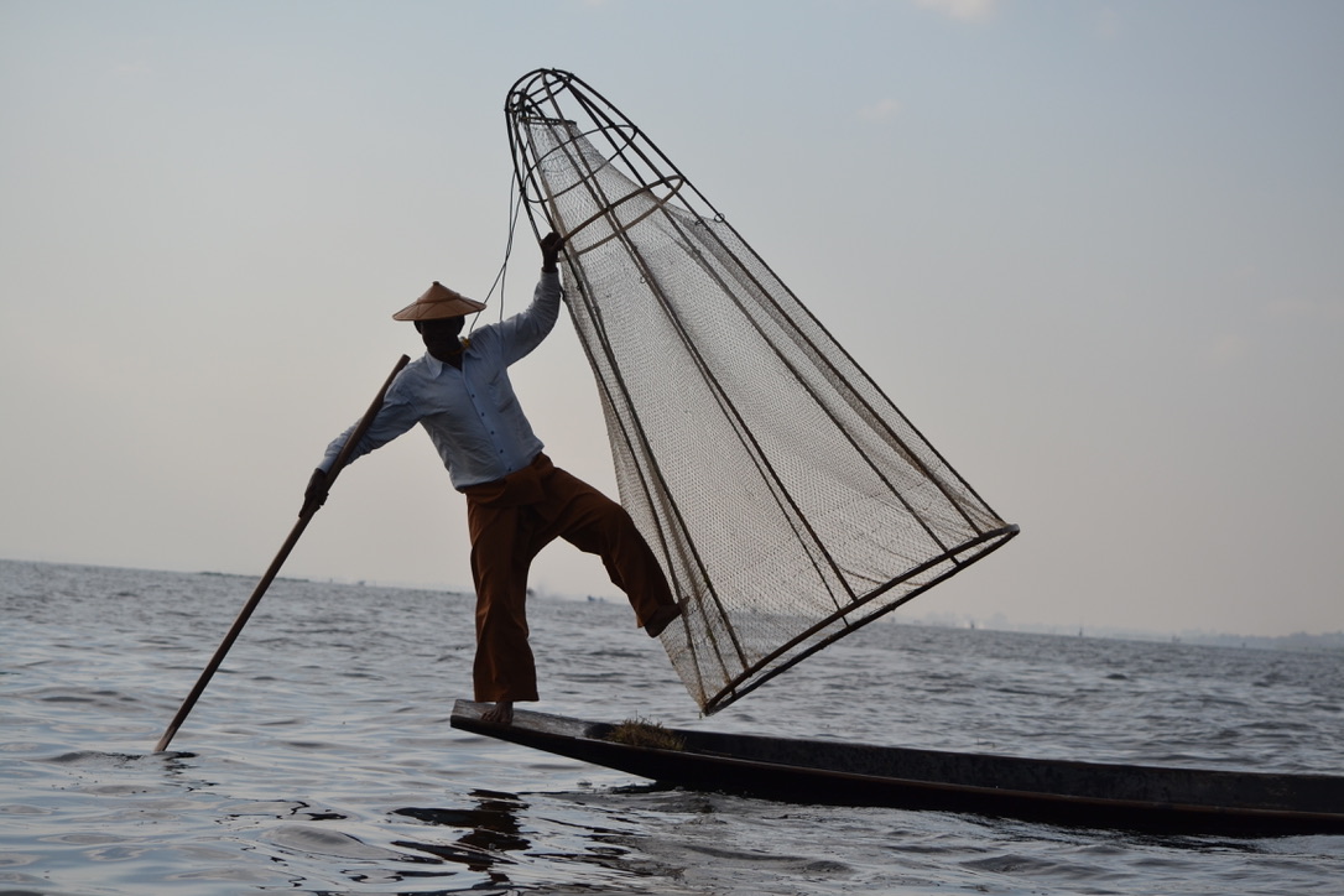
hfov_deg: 21.9
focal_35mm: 93
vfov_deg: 14.7
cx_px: 672
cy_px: 448
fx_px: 3472
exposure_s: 1/2000
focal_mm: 62
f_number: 5.6
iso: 200
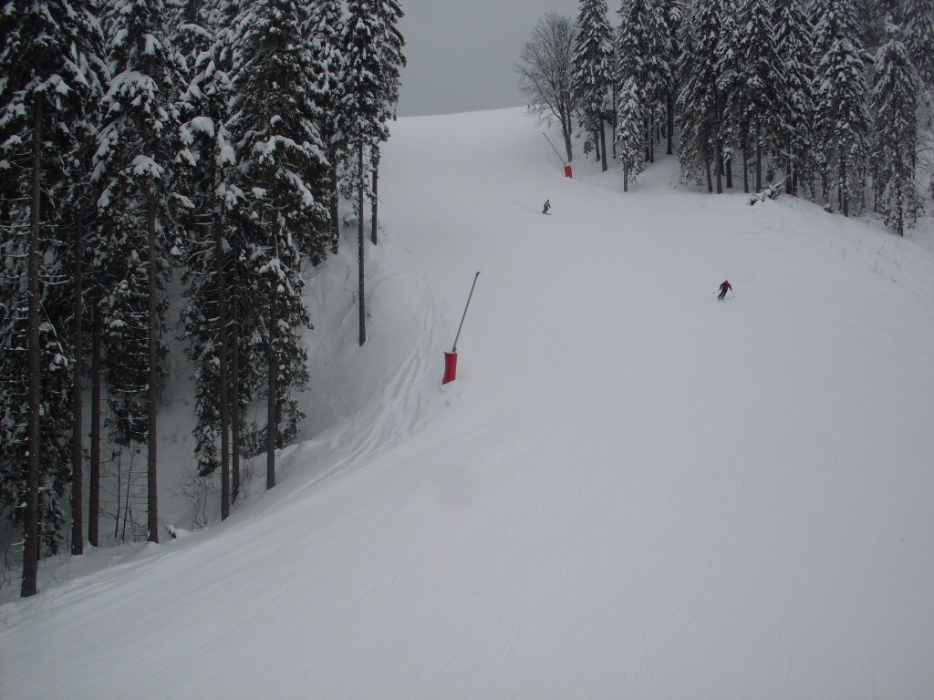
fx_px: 1025
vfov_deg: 37.7
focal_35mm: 38
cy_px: 350
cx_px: 467
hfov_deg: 49.0
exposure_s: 1/250
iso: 80
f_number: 8.4
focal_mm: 6.3
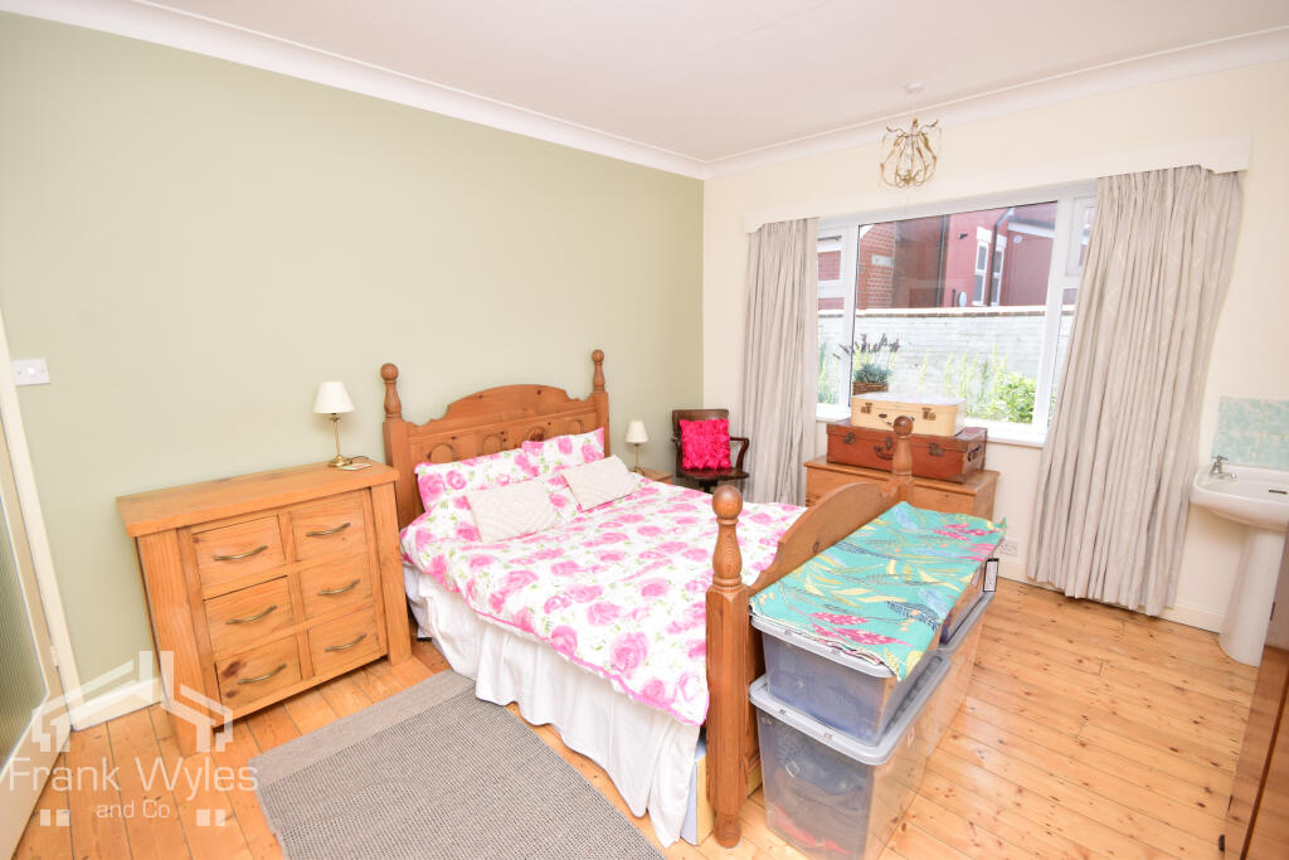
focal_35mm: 15
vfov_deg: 77.3
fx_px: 537
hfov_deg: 100.4
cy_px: 430
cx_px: 644
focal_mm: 10
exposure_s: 1/60
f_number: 10
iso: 250
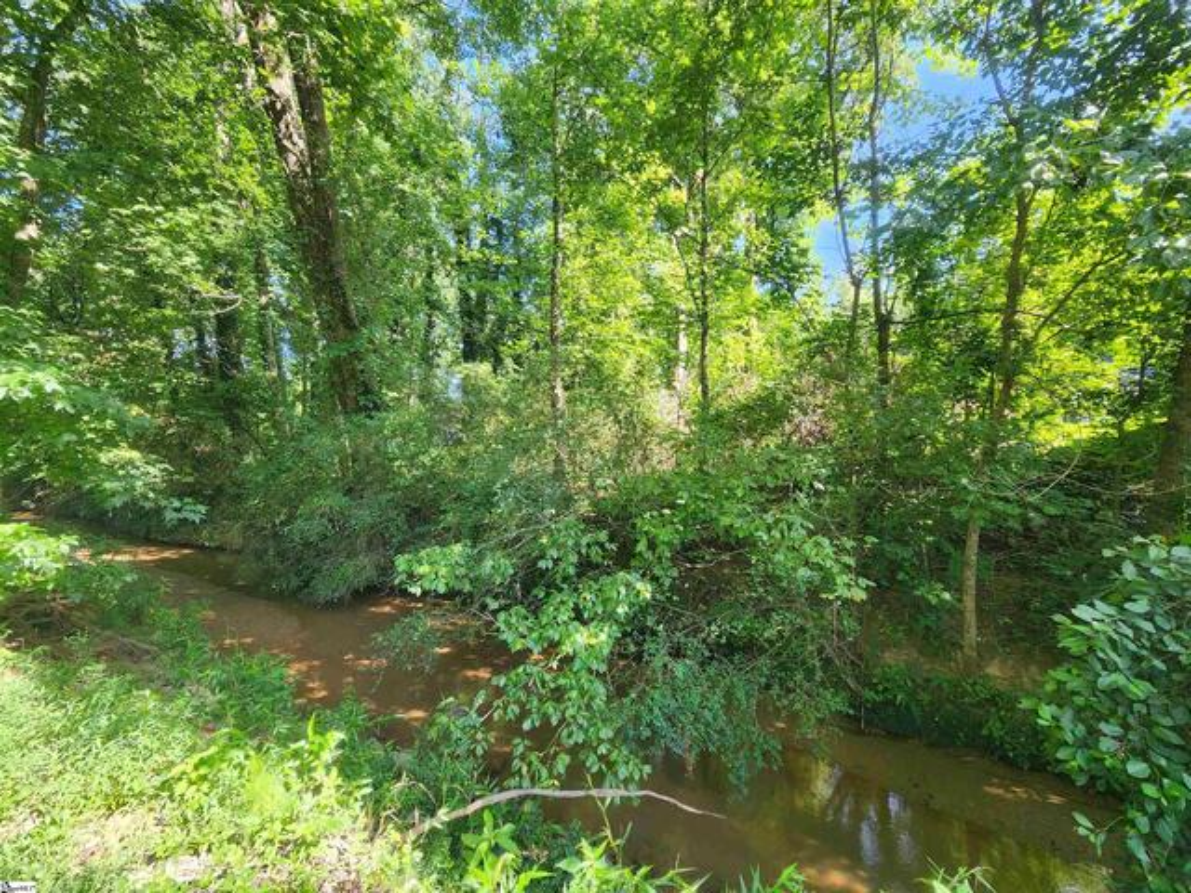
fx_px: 447
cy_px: 446
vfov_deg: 89.9
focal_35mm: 13
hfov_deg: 106.2
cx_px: 596
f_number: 2.2
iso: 64
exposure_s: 1/120
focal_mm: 2.2
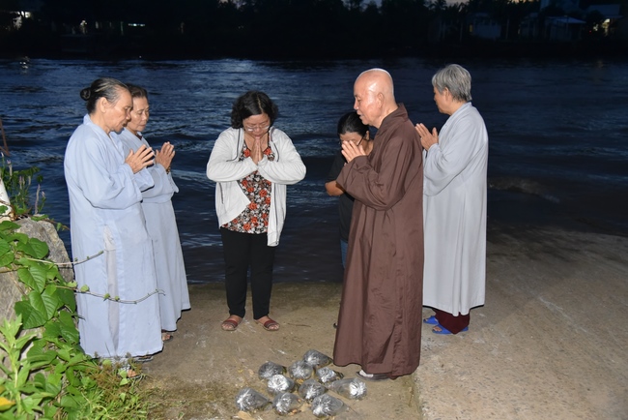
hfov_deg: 54.4
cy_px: 210
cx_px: 314
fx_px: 611
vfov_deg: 37.9
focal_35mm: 35
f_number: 4
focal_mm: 35
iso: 3200
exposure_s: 1/60
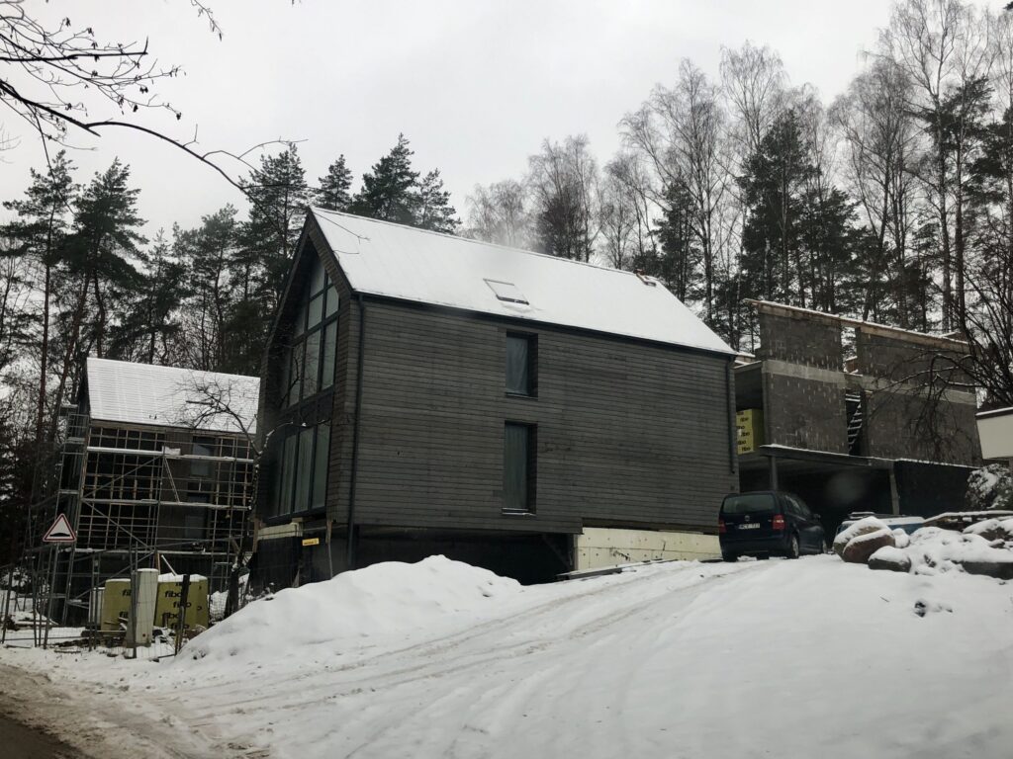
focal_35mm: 28
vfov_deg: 49.7
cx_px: 506
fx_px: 819
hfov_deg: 63.4
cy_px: 380
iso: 32
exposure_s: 1/159
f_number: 1.8
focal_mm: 4
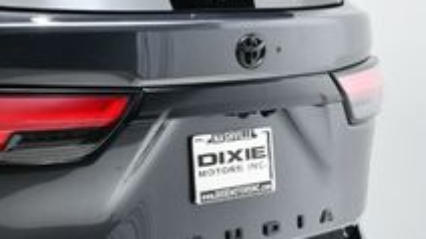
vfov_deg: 10.6
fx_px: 1287
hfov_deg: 17.4
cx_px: -163
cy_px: 161
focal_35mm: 114
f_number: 9
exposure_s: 1/160
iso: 100
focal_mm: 24
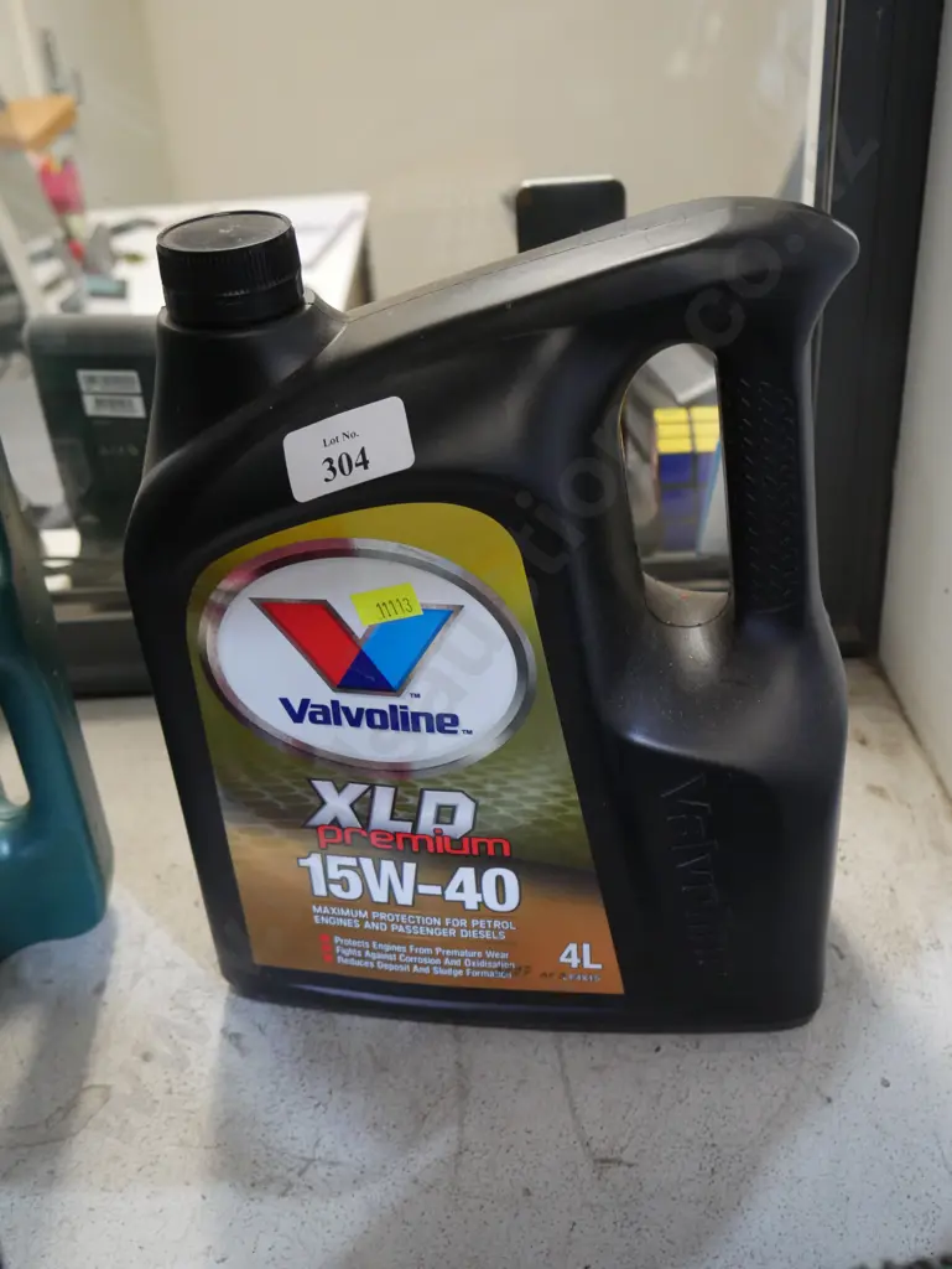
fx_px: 1392
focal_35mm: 38
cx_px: 476
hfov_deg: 37.8
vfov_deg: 49.0
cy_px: 634
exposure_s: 1/60
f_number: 4.1
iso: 2000
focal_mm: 19
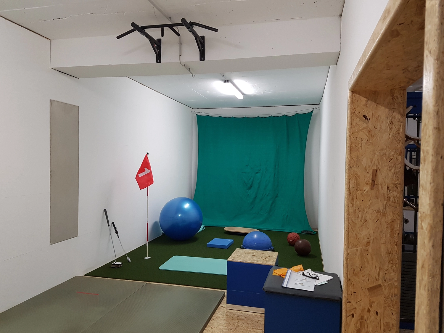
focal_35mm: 26
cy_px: 166
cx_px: 222
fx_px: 333
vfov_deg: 53.1
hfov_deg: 67.3
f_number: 1.7
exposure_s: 1/50
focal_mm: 4.2
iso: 160
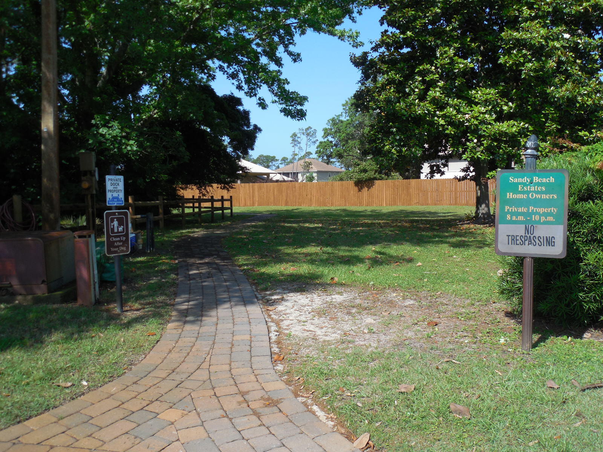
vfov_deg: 45.4
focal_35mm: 31
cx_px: 302
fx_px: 540
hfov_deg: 58.4
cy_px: 226
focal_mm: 5.6
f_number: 3.6
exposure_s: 1/1000
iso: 125
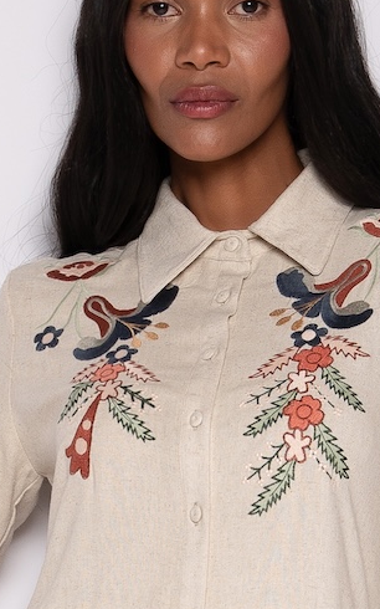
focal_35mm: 211
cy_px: 1049
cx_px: 237
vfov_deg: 9.5
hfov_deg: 6.2
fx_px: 3498
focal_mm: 45
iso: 200
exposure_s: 1/160
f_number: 8
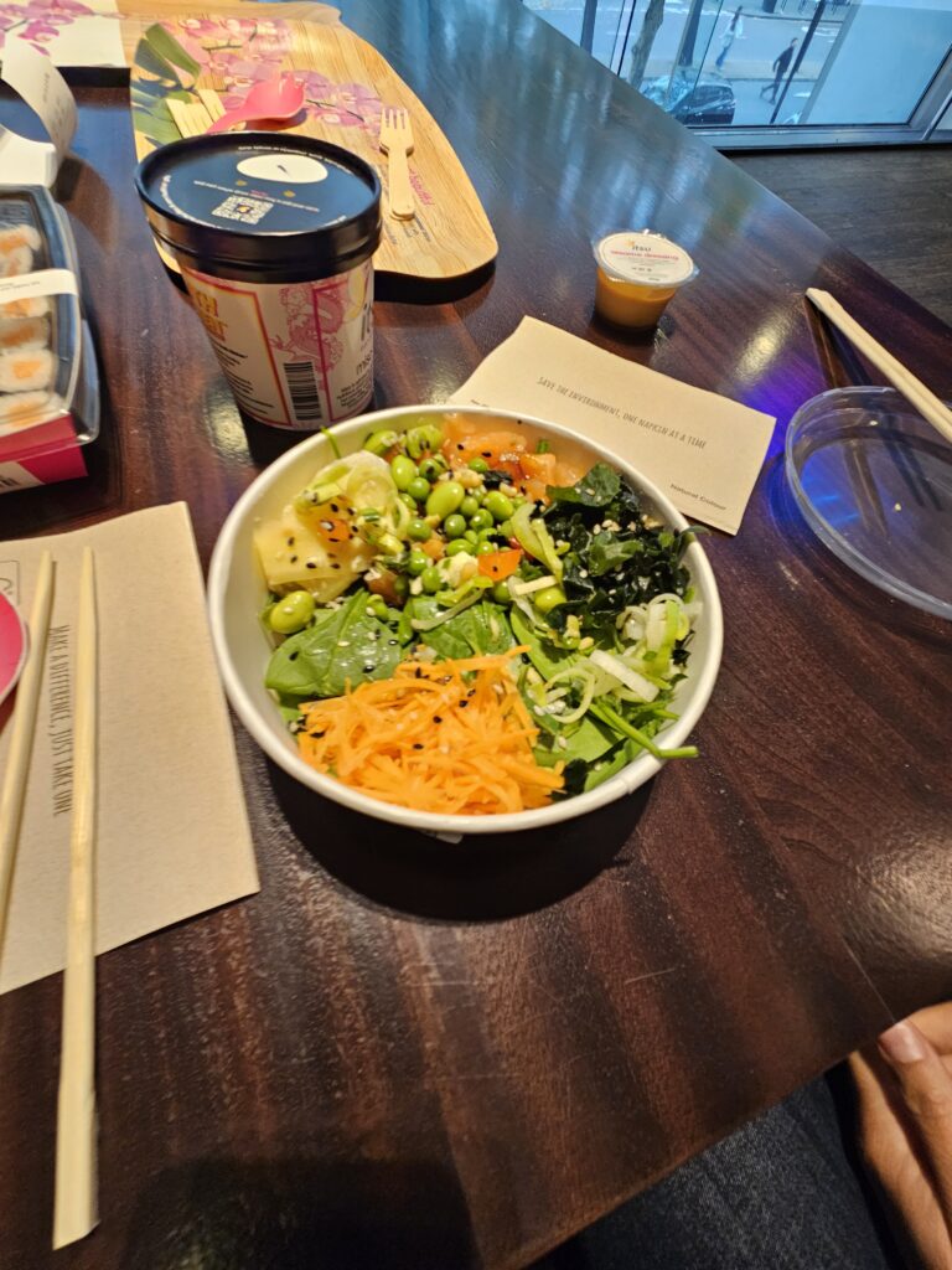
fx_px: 477
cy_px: 635
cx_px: 476
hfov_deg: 89.9
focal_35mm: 13
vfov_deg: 106.2
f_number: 2.2
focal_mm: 2.2
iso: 80
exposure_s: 1/50
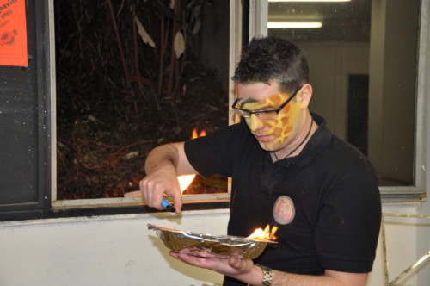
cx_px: 215
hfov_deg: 37.9
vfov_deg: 25.7
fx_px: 626
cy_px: 143
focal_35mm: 52
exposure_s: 1/30
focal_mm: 35
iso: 560
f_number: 4.5
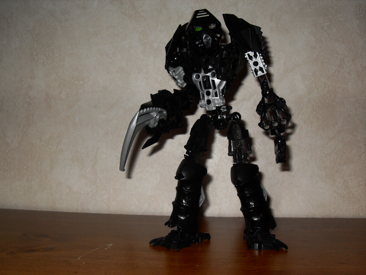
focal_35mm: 37
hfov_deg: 50.1
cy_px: 138
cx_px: 183
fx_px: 391
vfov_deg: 38.7
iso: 100
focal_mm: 6.3
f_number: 2.8
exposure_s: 1/45
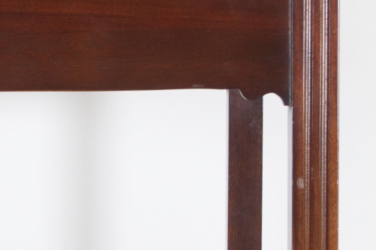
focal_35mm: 232
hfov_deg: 8.8
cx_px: -10
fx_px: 2421
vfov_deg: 5.9
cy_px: 286
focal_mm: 26
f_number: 4.2
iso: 200
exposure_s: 1/50
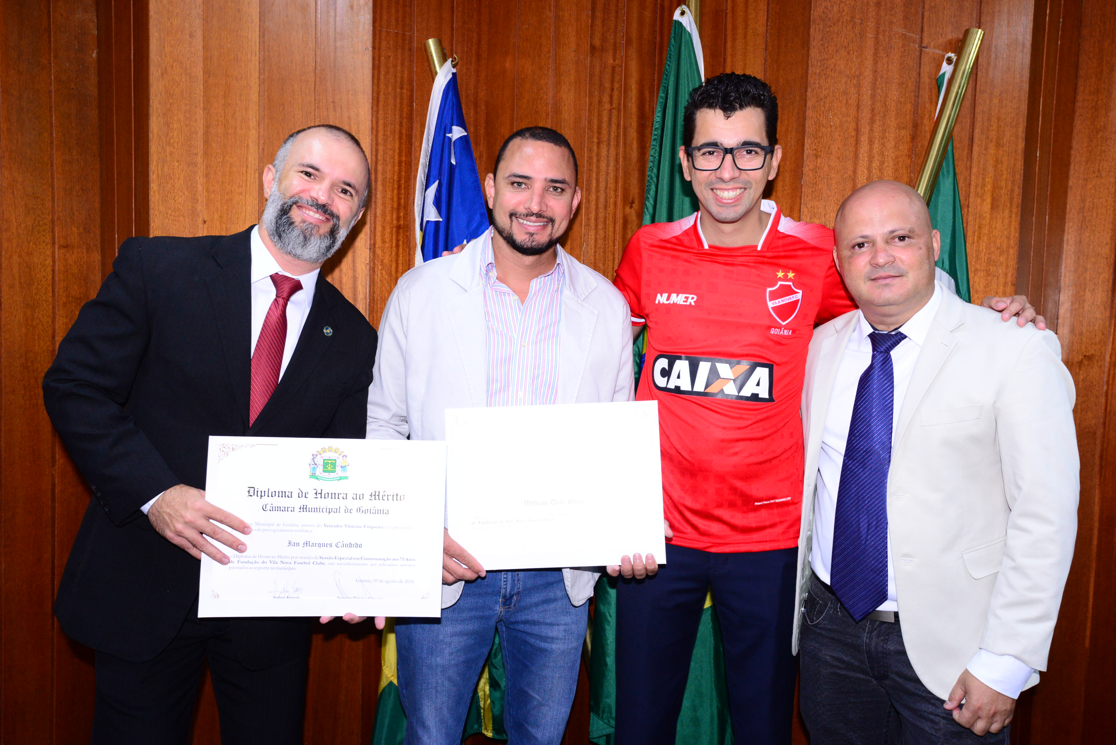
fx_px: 930
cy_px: 372
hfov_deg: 61.9
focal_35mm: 30
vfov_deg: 43.6
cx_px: 558
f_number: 7.1
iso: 2500
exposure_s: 1/60
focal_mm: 30
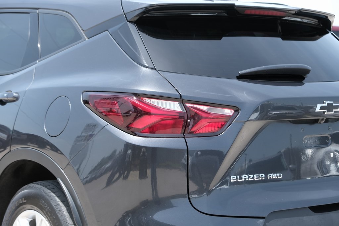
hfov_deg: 24.5
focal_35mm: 83
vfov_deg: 16.5
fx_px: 782
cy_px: 113
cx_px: 170
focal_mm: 55
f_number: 5
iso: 160
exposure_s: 1/200
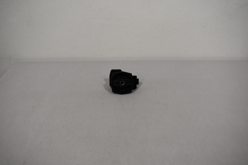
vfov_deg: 41.7
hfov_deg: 59.5
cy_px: 82
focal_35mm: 32
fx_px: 217
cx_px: 124
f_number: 5.6
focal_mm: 21
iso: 280
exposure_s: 1/125
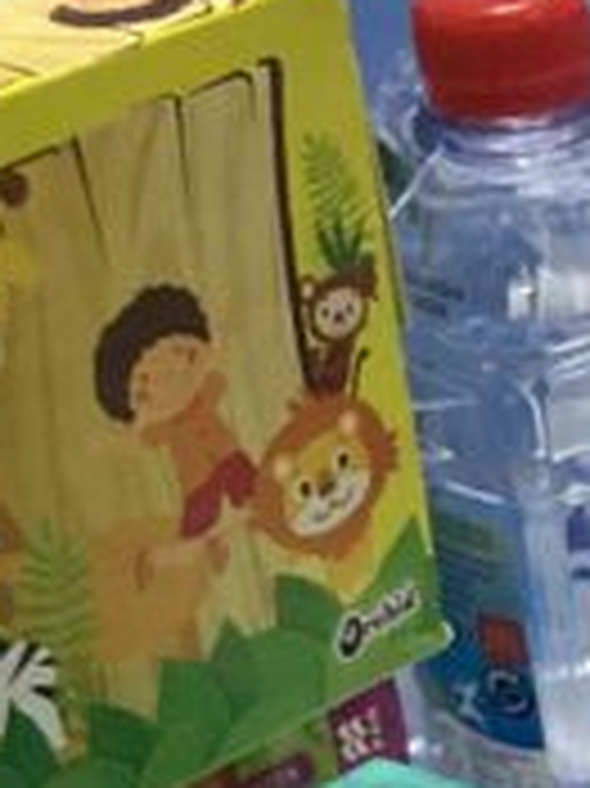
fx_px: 3732
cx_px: 1311
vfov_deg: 11.8
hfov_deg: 8.4
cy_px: 950
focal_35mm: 164
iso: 320
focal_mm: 3.99
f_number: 1.8
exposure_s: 1/60
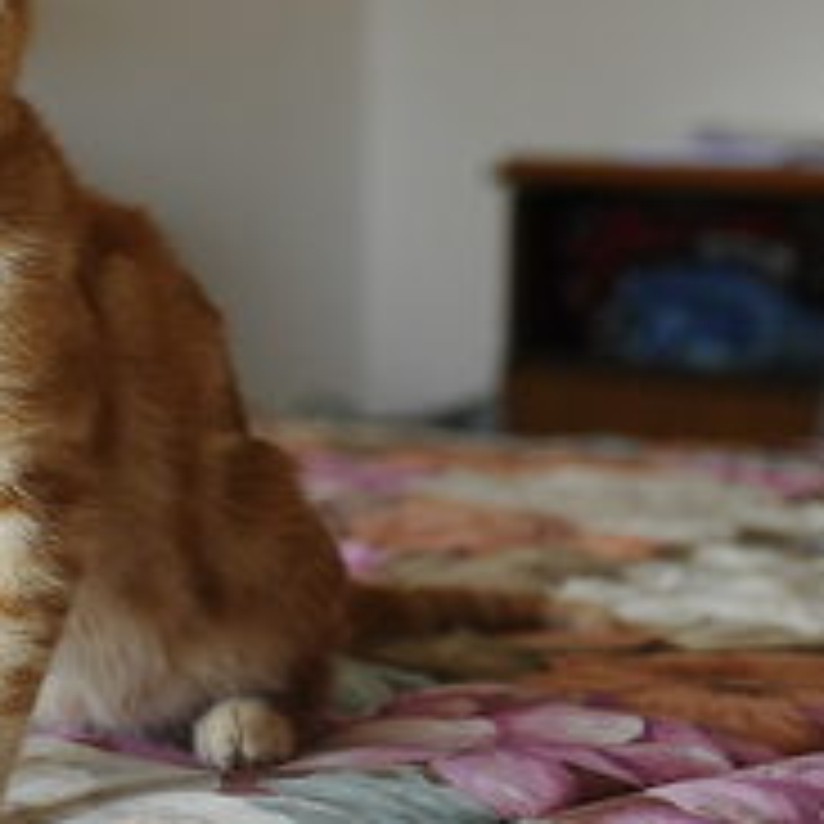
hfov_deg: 13.6
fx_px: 3366
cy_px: 101
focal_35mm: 125
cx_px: -171
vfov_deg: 13.8
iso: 2200
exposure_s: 1/200
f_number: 4
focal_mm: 45
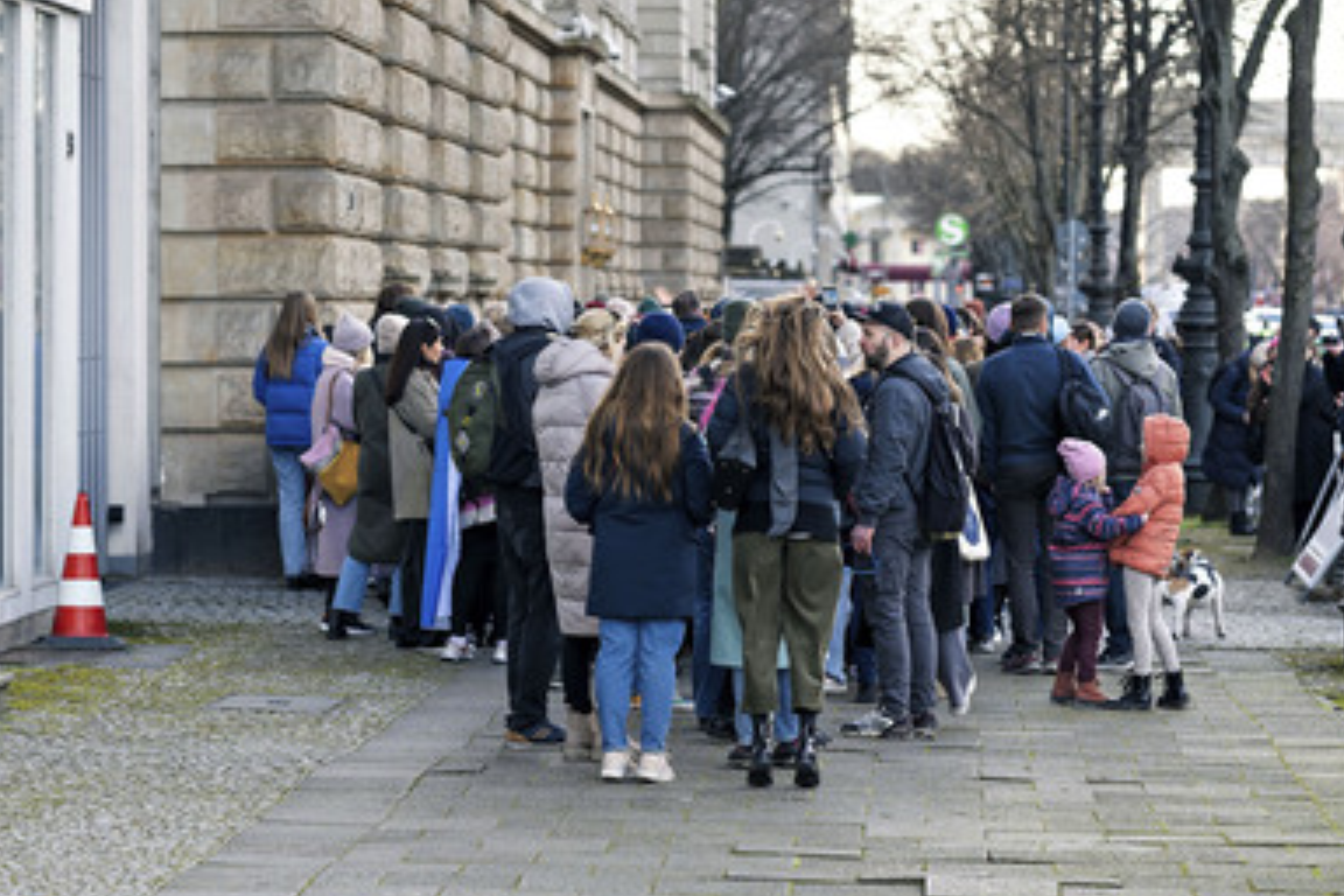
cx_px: 642
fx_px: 5562
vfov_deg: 9.2
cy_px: 410
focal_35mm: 149
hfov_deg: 13.8
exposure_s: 1/125
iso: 100
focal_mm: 85
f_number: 2.8
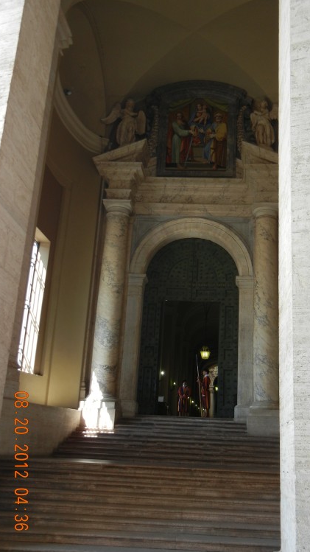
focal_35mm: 38
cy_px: 282
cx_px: 189
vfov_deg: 52.8
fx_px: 556
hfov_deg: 31.1
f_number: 3.6
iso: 160
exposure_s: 1/89
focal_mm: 6.2
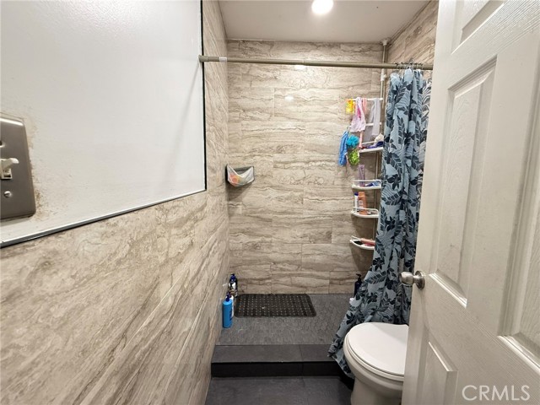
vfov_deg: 85.7
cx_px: 270
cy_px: 202
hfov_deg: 102.1
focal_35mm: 14
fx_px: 218
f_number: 2.2
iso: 400
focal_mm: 2.22
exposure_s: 1/60
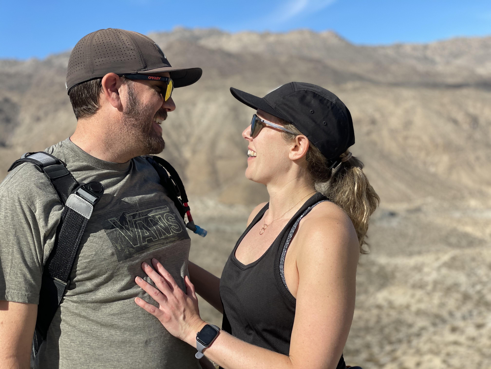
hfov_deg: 36.8
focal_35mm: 52
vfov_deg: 28.0
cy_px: 184
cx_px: 246
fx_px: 738
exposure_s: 1/1546
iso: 25
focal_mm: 6
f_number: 2
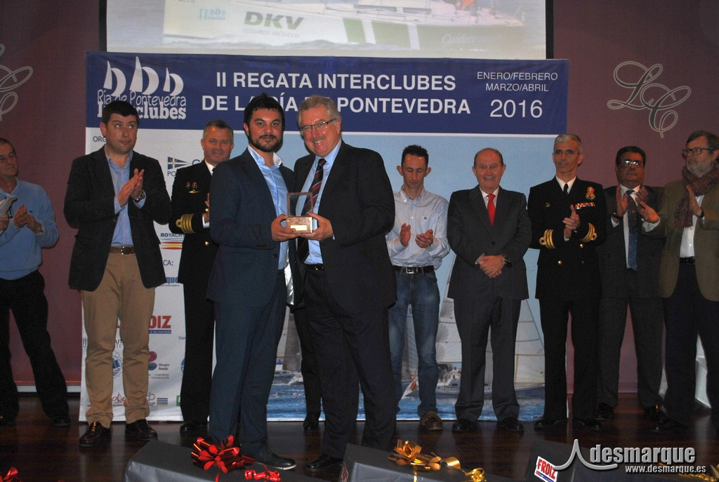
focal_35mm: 42
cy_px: 241
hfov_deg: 46.3
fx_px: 840
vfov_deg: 32.0
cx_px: 360
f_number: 4.5
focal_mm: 28
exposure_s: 1/60
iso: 200
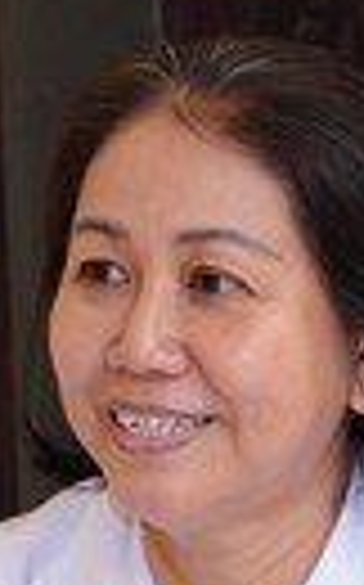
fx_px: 7556
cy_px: 763
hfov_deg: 2.7
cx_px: 732
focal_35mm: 475
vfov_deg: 4.4
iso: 500
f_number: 4.5
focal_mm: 93
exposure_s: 1/100
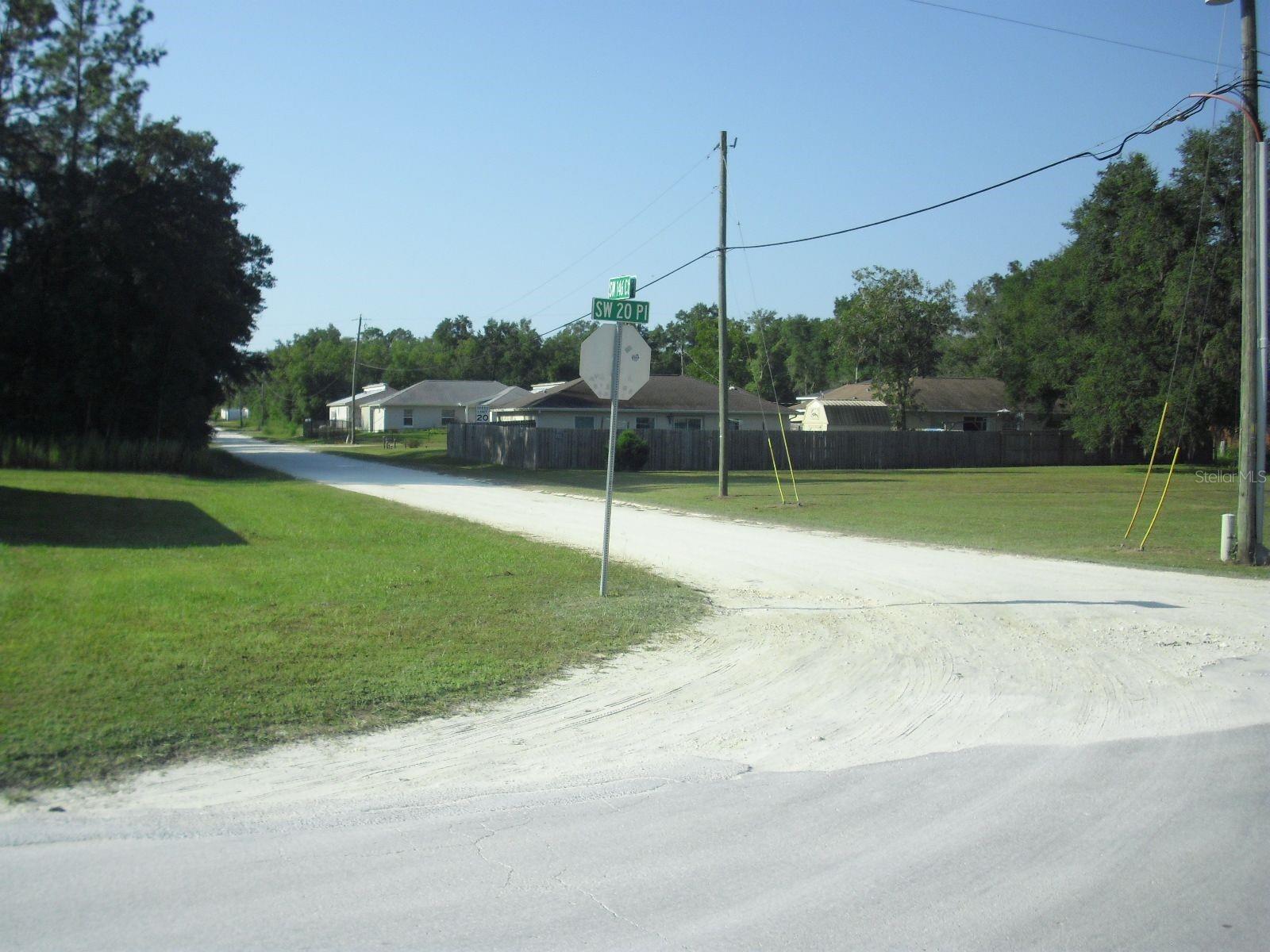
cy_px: 476
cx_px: 635
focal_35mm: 38
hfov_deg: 49.0
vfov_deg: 37.7
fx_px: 1394
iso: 100
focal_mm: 6.2
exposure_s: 1/250
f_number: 8
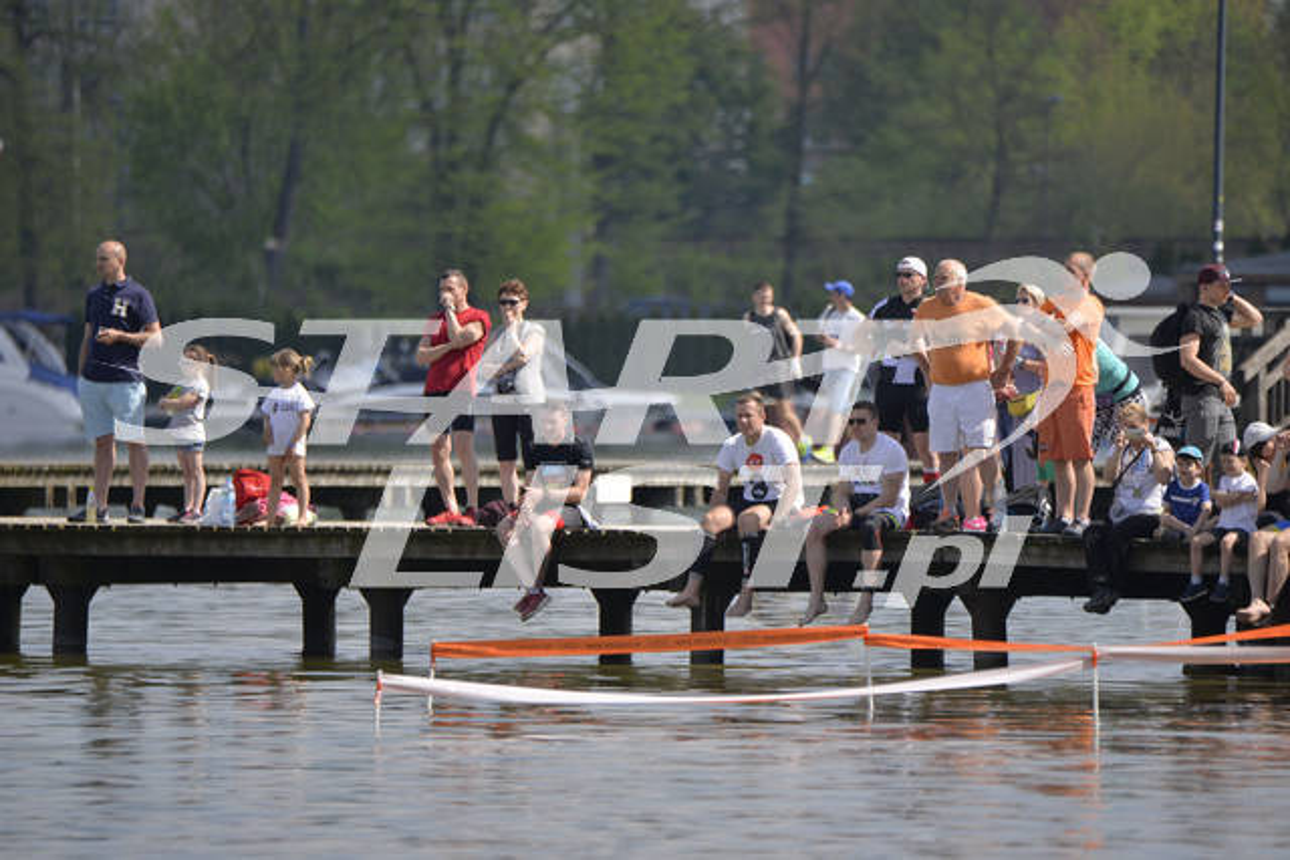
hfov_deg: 3.4
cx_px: 645
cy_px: 430
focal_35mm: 600
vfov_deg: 2.3
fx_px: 21503
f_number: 8
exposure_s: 1/2500
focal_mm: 600
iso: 400
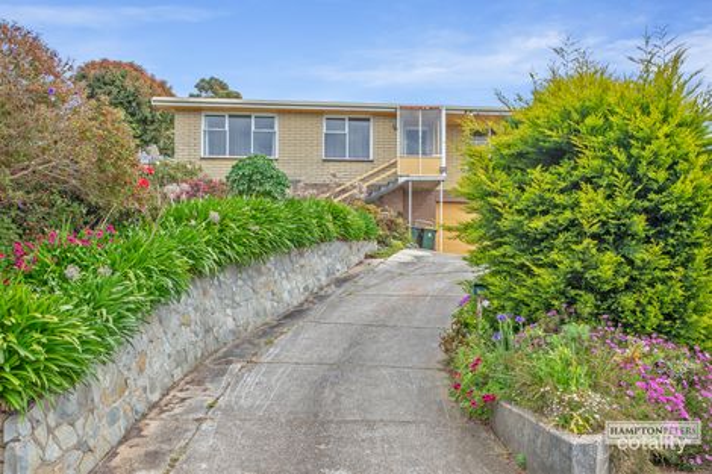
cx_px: 356
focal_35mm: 24
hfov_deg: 73.8
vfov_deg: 53.1
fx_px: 474
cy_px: 237
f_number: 11
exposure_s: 1/160
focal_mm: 24
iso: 160
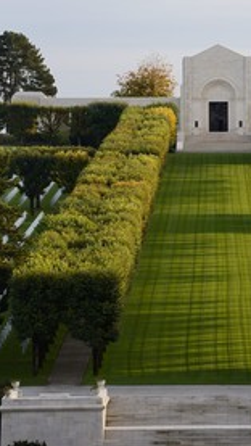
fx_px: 3192
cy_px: 224
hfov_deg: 4.5
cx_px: 220
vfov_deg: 8.0
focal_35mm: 270
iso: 400
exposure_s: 1/250
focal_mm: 170
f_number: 8
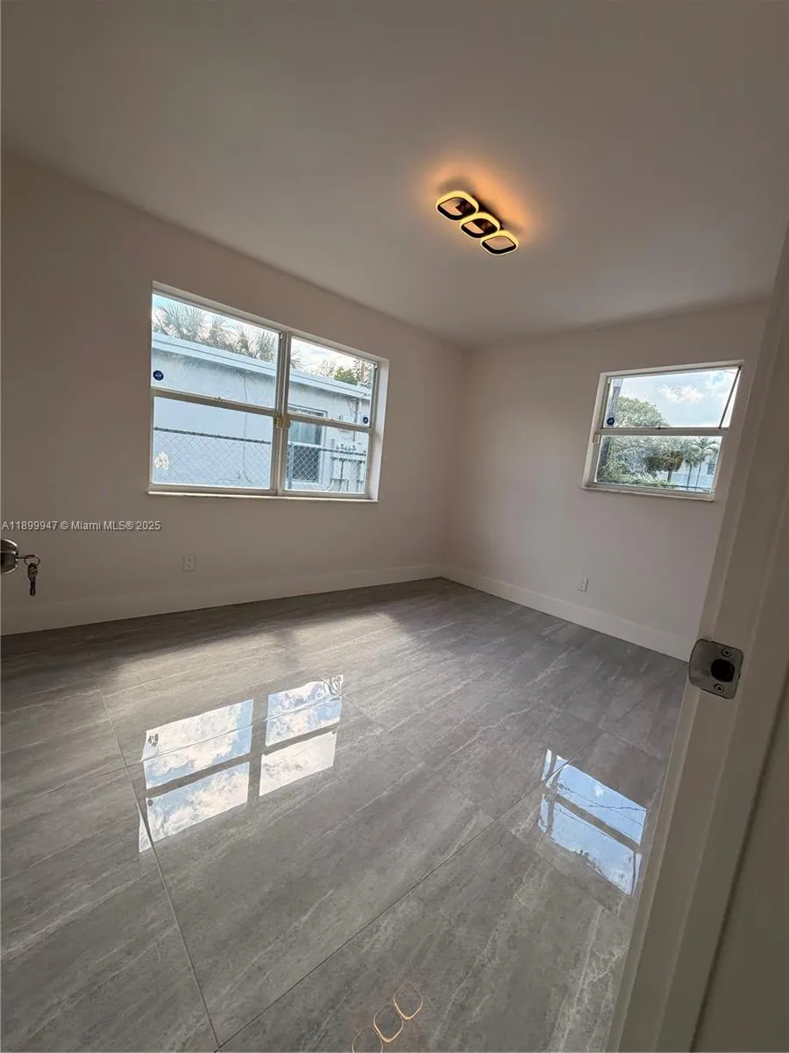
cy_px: 526
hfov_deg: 85.7
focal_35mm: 14
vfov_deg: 102.1
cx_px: 394
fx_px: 425
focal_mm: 2.22
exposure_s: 1/233
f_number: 2.2
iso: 40
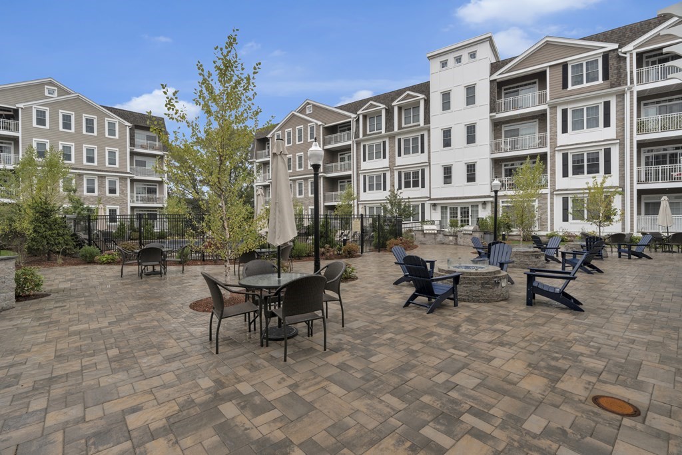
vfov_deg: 73.8
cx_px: 341
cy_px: 228
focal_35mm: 16
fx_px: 303
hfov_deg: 96.7
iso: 320
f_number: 11
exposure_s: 1/80
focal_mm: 16
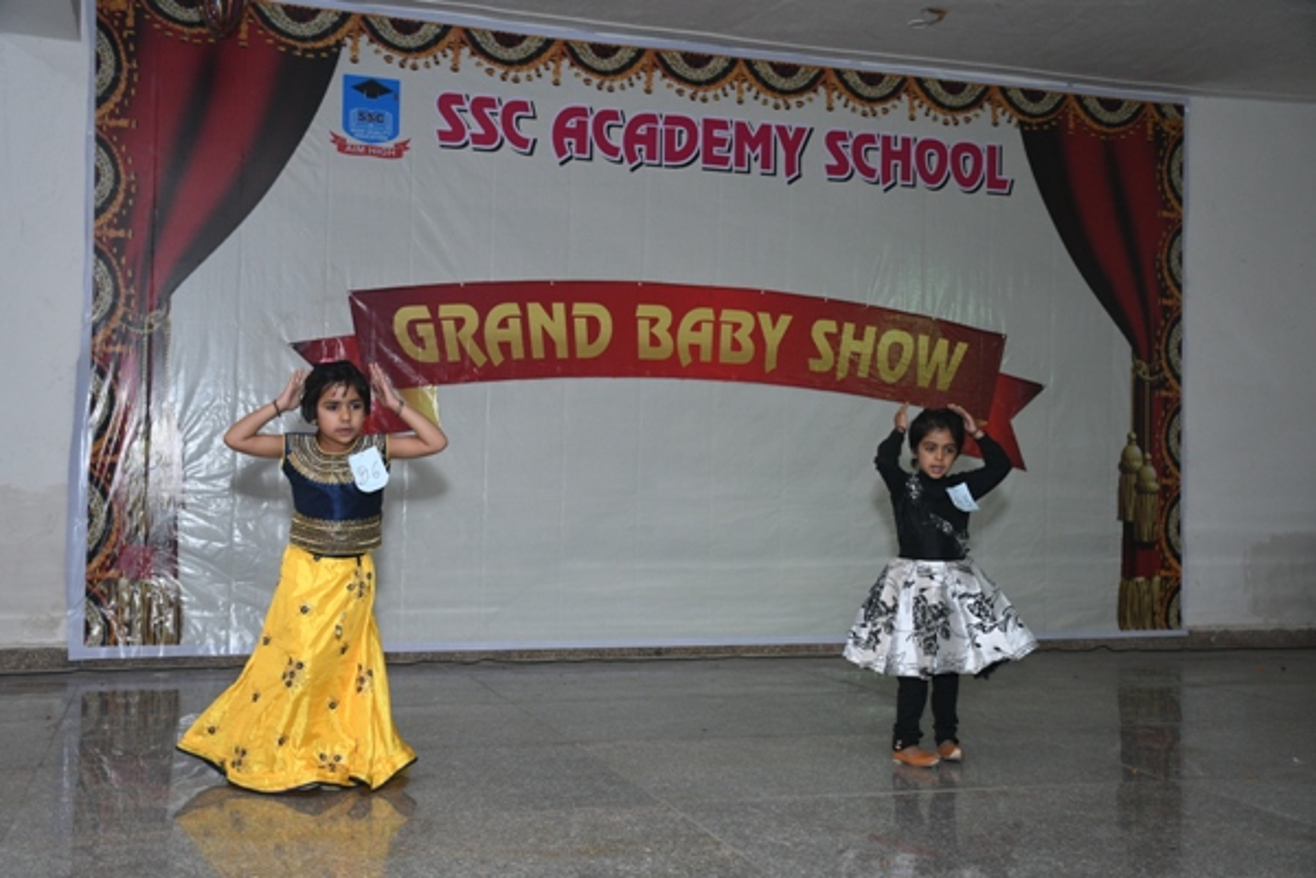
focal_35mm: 40
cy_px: 439
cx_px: 658
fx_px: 1462
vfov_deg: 33.4
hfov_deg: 48.5
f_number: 4
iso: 800
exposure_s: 1/125
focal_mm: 27
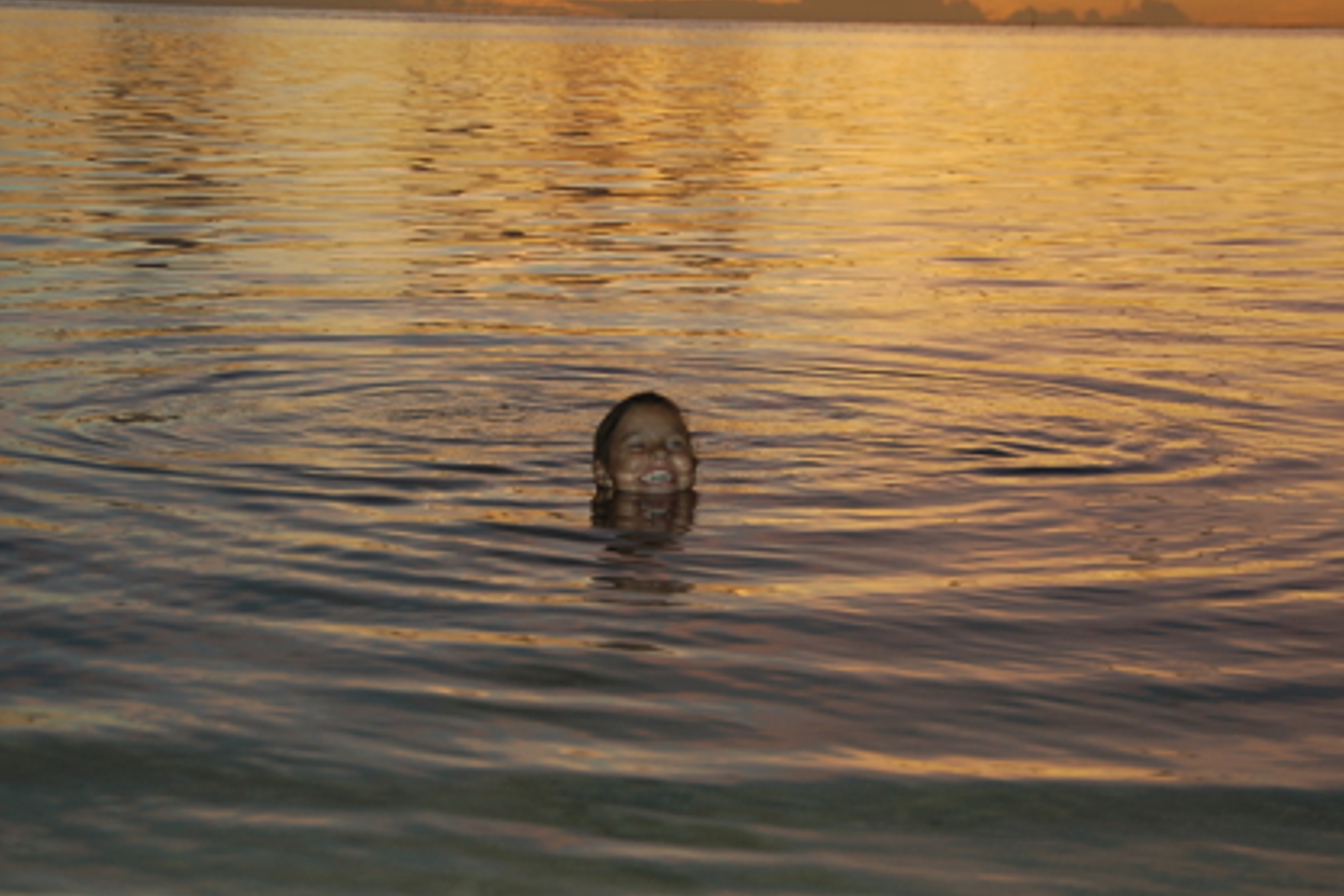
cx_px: 651
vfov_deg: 15.7
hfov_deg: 23.4
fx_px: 3248
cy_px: 422
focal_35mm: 87
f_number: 4.8
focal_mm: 44
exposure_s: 1/100
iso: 200
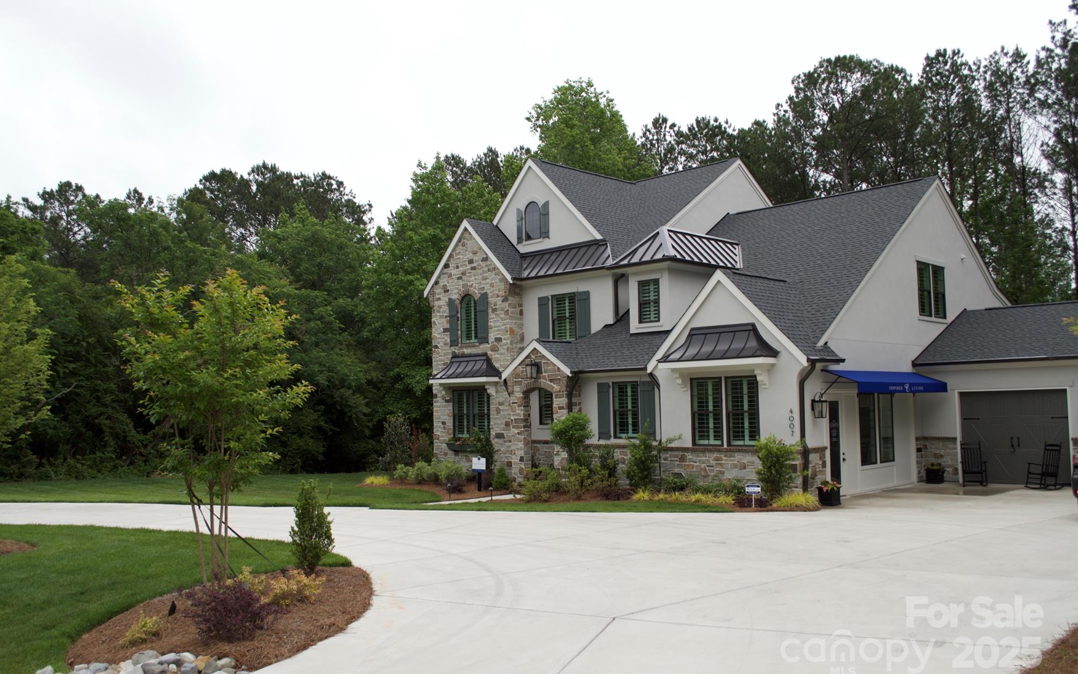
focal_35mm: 31
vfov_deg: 40.6
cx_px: 535
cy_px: 333
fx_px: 911
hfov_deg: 61.2
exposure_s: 1/200
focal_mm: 20
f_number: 7.1
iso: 100
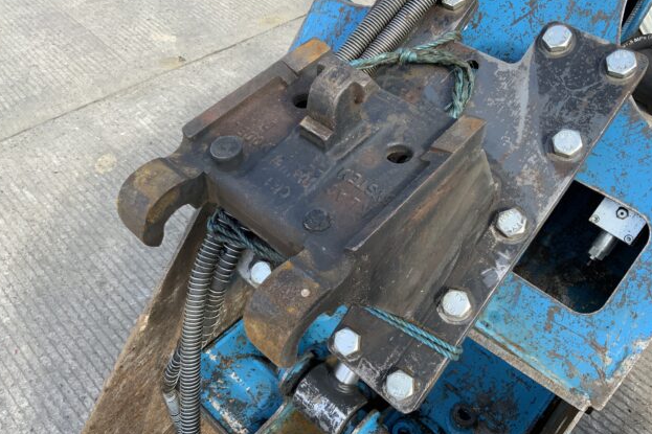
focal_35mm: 31
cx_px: 320
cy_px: 203
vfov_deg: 42.3
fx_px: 561
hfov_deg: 60.3
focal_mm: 3
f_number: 1.8
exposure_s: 1/491
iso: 16
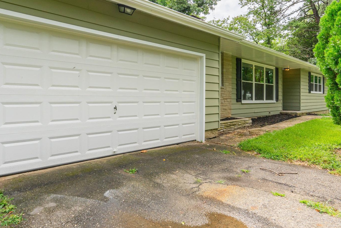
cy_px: 97
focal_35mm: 24
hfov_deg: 73.7
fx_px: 227
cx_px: 166
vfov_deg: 52.9
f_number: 8
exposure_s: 1/400
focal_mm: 16
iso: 200
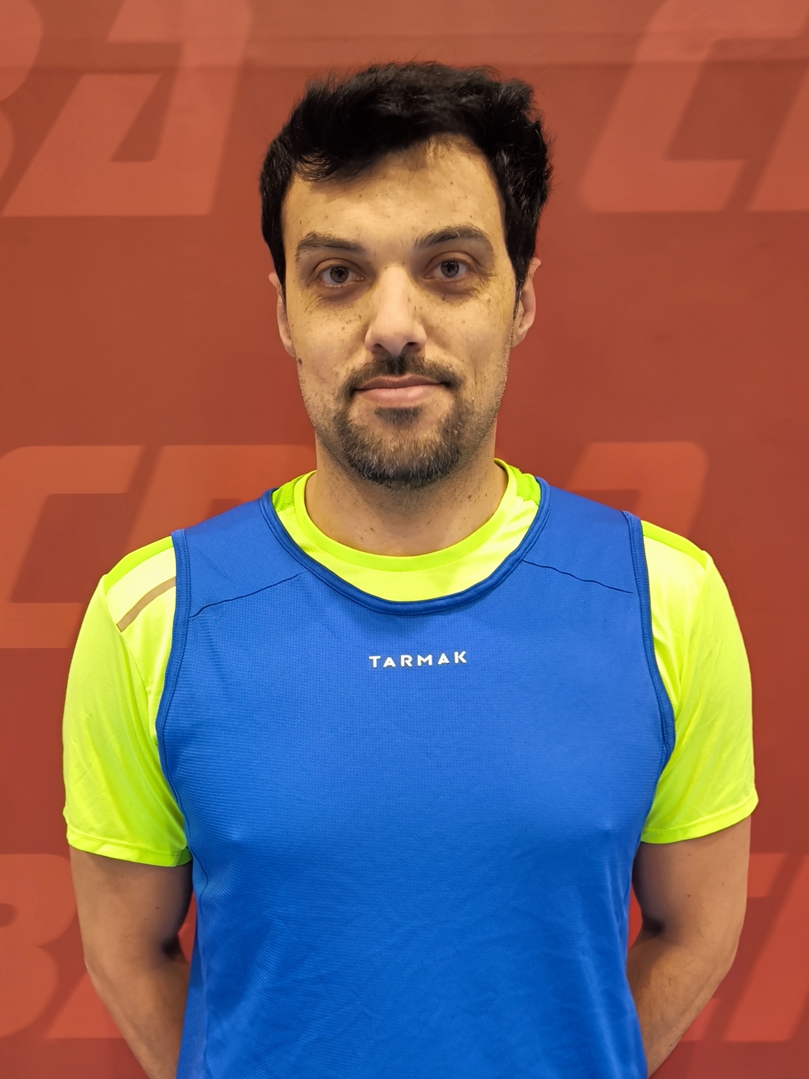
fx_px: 873
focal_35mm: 28
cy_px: 540
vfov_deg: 63.4
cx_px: 404
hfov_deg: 49.7
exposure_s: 1/50
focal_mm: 6.92
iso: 250
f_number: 1.9
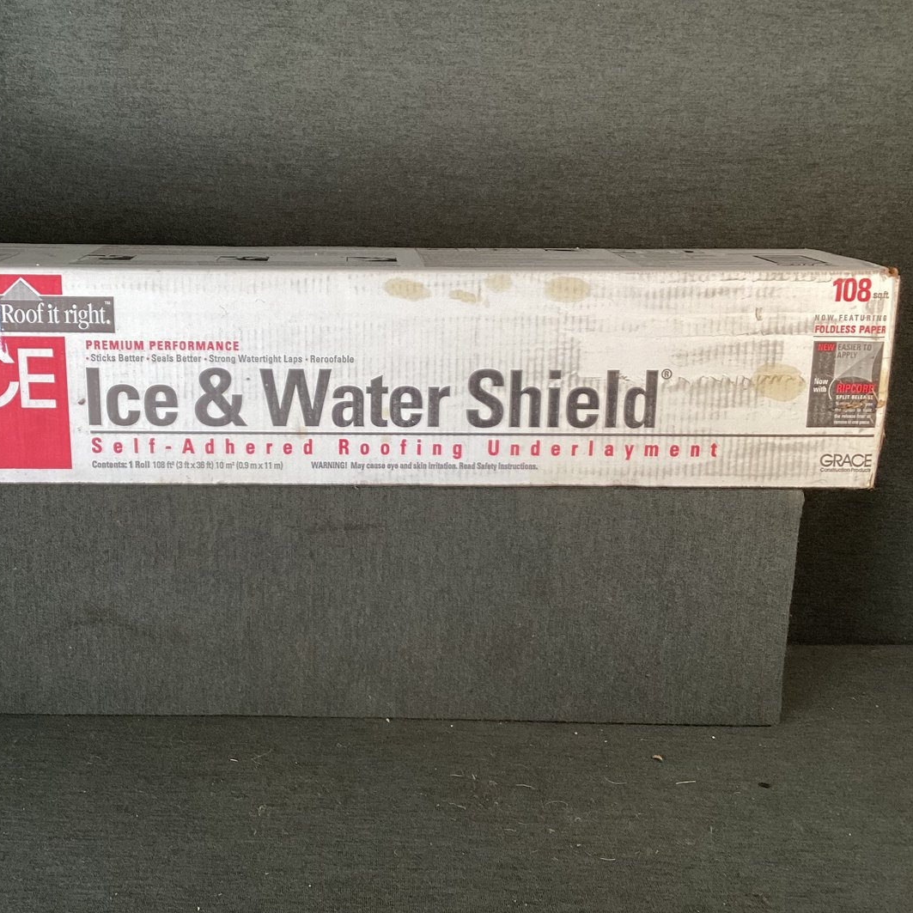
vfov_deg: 42.8
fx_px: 1164
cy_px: 432
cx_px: 355
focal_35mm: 39
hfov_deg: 42.6
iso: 80
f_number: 2.4
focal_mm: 3.3
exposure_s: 1/100
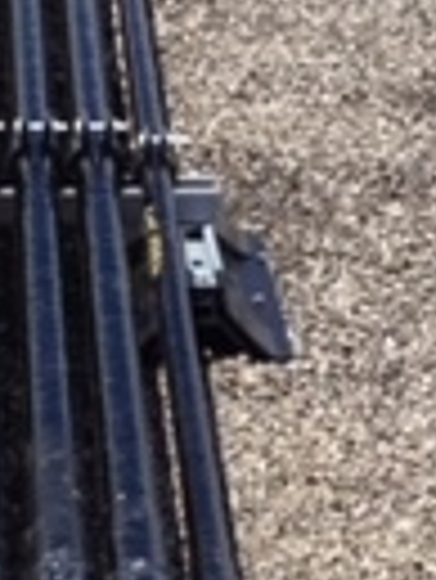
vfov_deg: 11.4
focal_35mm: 173
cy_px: 490
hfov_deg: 8.6
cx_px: 67
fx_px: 2901
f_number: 2.4
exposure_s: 1/2123
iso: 64
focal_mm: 4.28
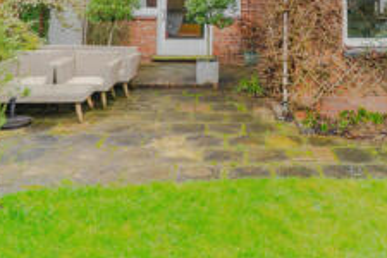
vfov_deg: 28.3
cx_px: 264
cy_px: -106
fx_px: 376
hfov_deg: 53.2
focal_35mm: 35
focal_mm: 12
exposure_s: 1/60
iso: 100
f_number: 5.6
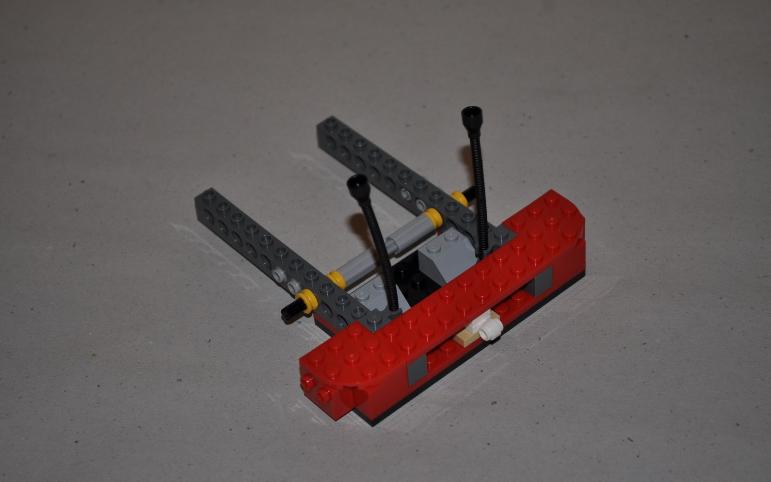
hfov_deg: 24.5
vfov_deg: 15.5
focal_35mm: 85
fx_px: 1776
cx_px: 385
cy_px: 251
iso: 200
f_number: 5.6
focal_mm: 55
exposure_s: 1/30
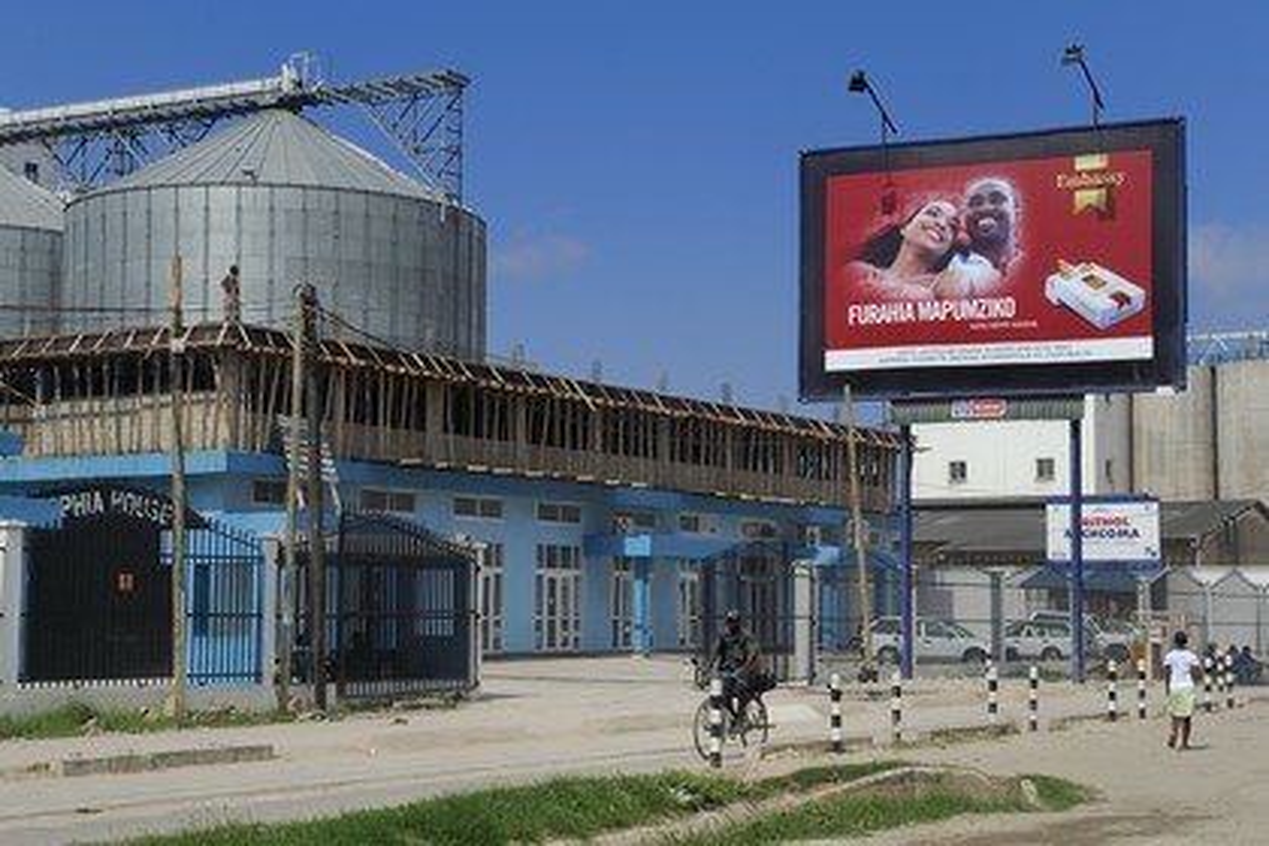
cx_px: 634
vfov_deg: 23.4
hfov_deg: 34.5
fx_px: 2044
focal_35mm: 58
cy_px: 423
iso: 400
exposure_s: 1/800
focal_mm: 58
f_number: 11
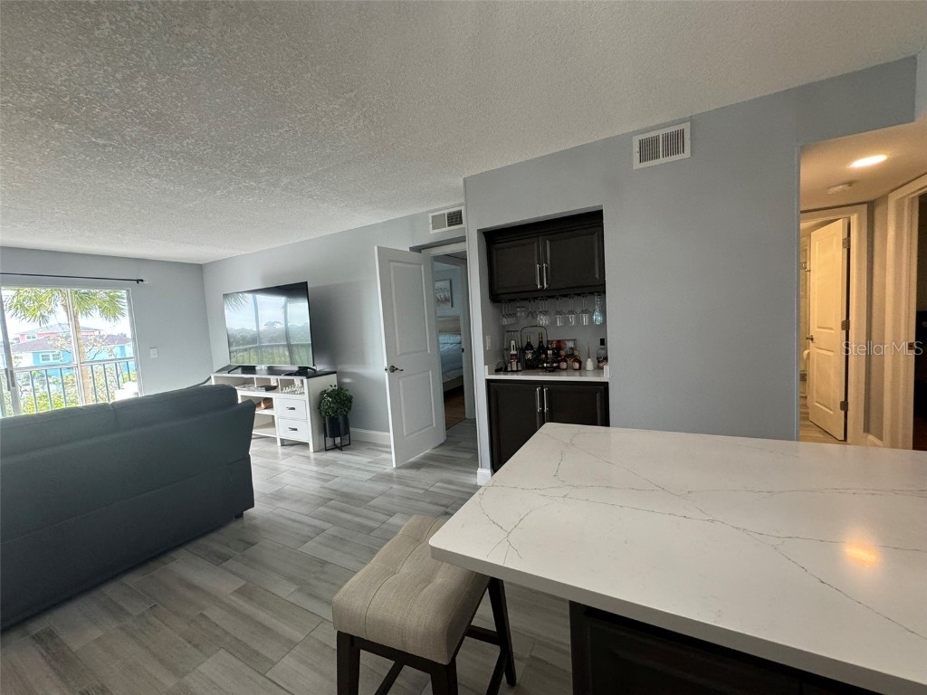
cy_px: 348
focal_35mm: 14
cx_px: 464
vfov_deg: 85.7
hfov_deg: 102.1
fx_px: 375
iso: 200
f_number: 2.2
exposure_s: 1/120
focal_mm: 2.22
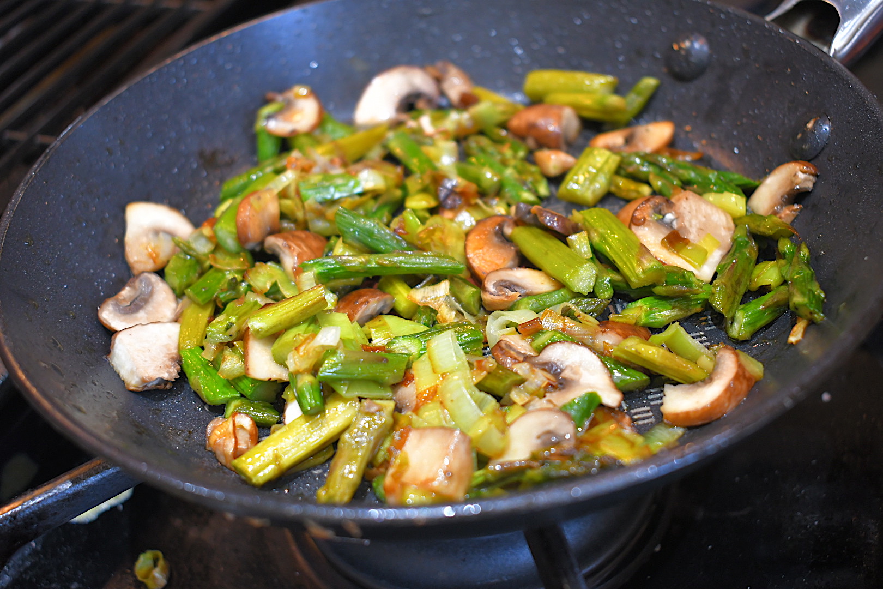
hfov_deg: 41.1
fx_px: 1177
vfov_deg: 28.1
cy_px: 294
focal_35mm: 48
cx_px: 442
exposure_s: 1/60
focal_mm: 32
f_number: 4.5
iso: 1100
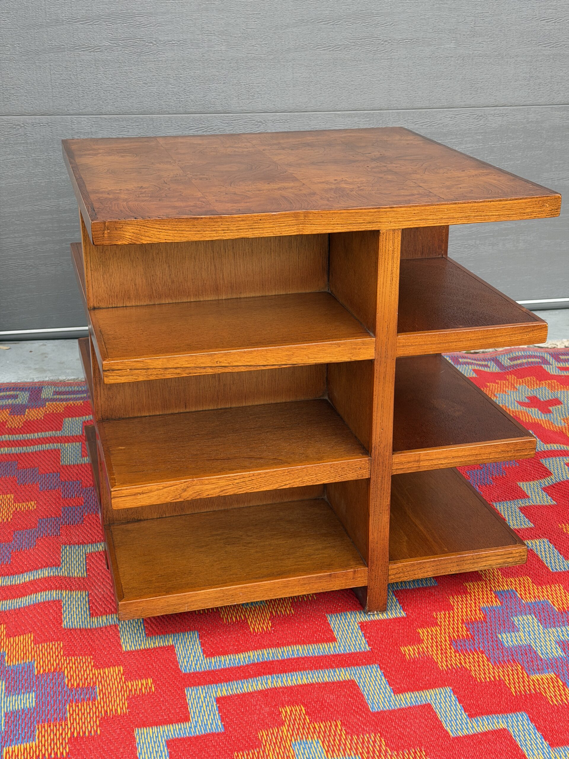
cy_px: 380
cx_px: 284
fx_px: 1052
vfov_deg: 39.7
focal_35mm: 48
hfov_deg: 30.3
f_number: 1.78
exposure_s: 1/328
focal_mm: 6.76
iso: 80
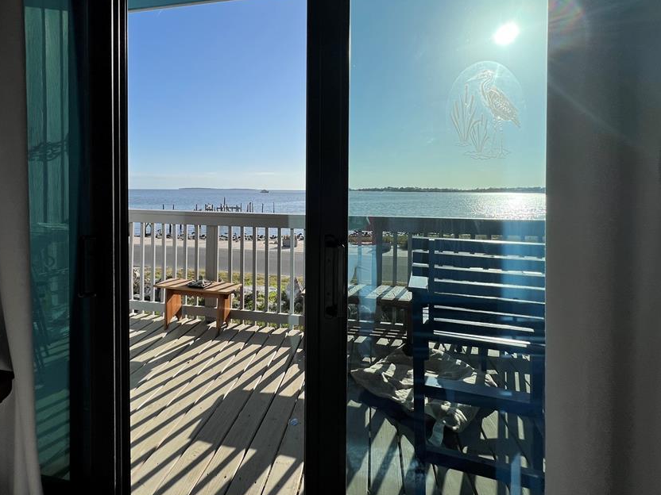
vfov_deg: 77.2
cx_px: 306
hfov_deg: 94.3
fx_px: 306
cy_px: 197
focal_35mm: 16
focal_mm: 1.57
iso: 32
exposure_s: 1/3040
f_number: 1.8
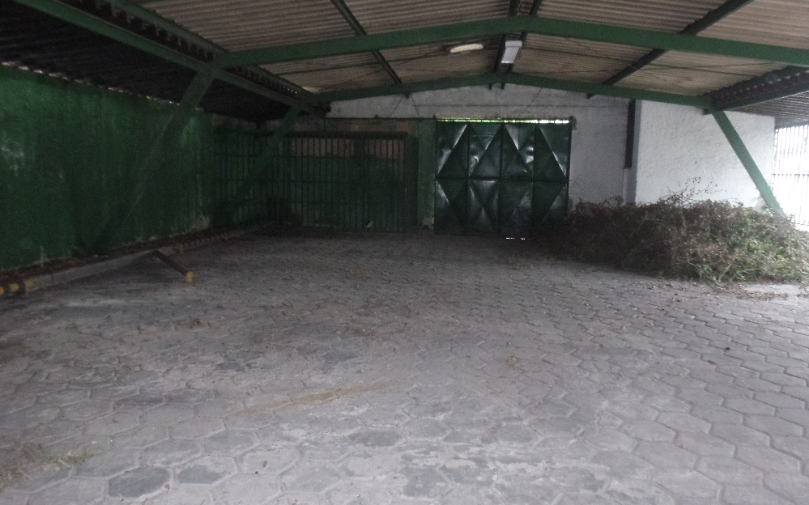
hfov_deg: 72.6
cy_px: 238
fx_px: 551
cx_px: 407
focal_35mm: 25
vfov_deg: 49.2
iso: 800
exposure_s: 1/30
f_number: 2.8
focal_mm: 4.1
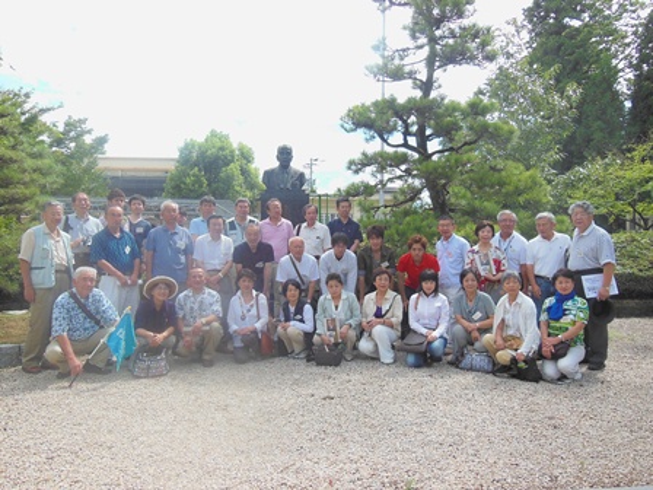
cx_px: 326
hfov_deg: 61.7
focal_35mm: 29
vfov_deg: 48.2
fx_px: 547
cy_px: 245
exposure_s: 1/500
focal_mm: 5.2
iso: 125
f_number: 3.7
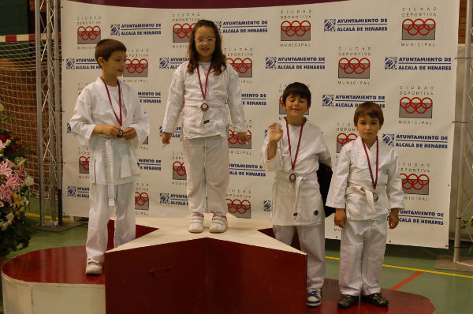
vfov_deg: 25.7
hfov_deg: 37.9
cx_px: 236
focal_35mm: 52
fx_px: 689
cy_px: 157
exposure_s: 1/40
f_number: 4
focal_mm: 35
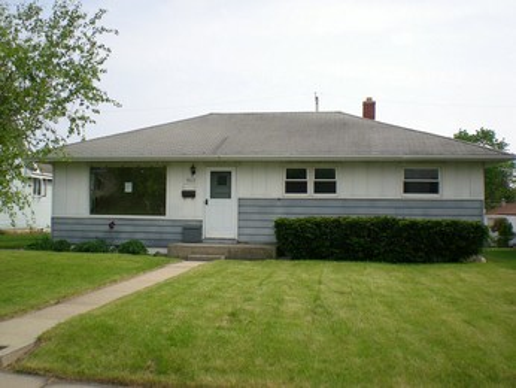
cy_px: 194
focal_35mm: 38
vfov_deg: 37.8
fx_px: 567
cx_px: 258
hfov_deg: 48.9
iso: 77
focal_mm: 6.3
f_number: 4.6
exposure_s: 1/369
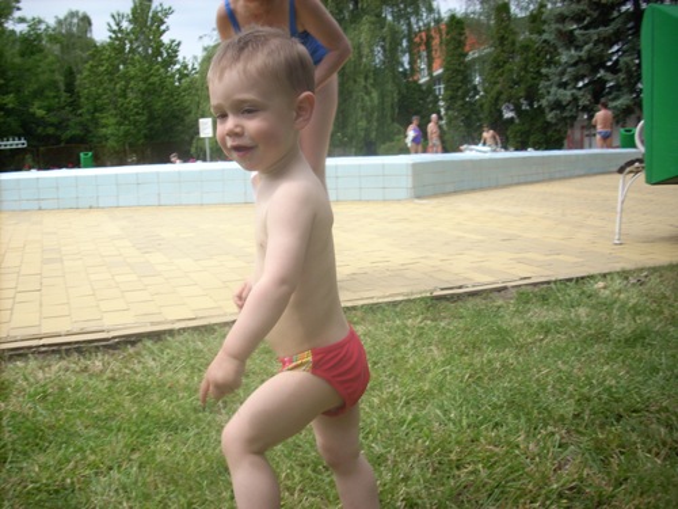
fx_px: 725
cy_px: 254
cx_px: 339
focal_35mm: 37
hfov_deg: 50.1
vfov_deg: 38.7
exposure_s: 1/185
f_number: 5.6
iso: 64
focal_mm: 6.2
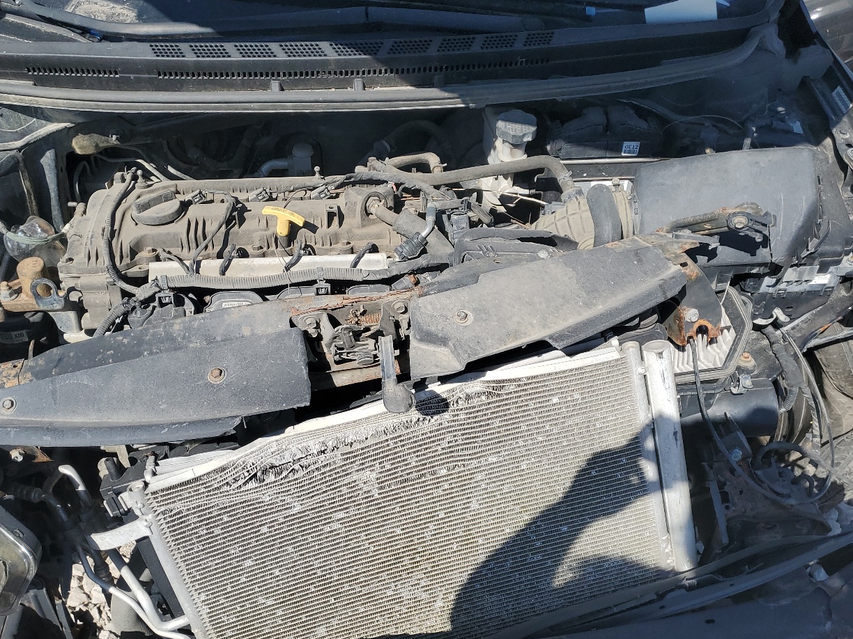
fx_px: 838
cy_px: 393
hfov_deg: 53.9
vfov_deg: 41.5
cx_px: 390
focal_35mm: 34
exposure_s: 1/3333
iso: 50
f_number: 1.5
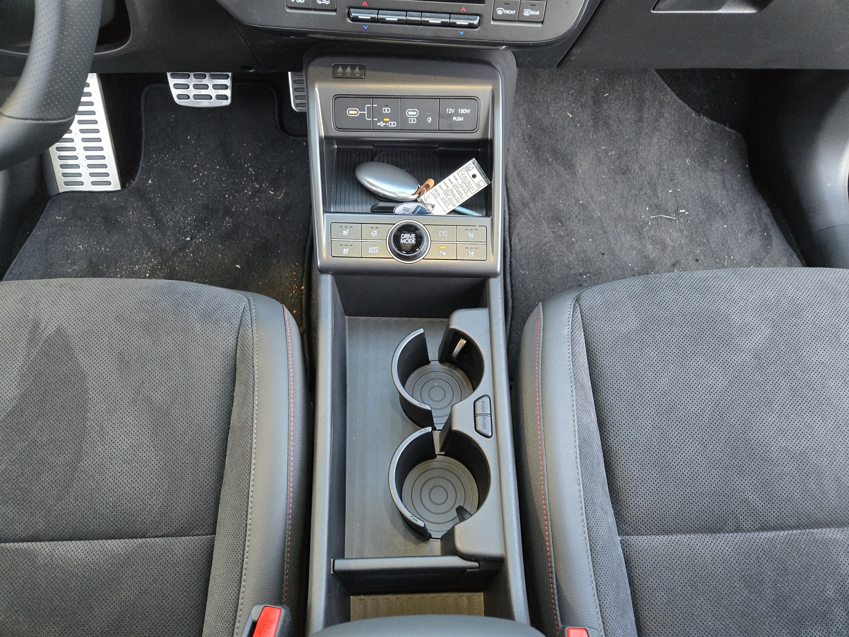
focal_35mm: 23
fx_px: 564
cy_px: 318
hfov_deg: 73.9
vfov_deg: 58.9
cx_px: 424
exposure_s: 1/120
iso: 800
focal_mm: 5.4
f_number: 1.8
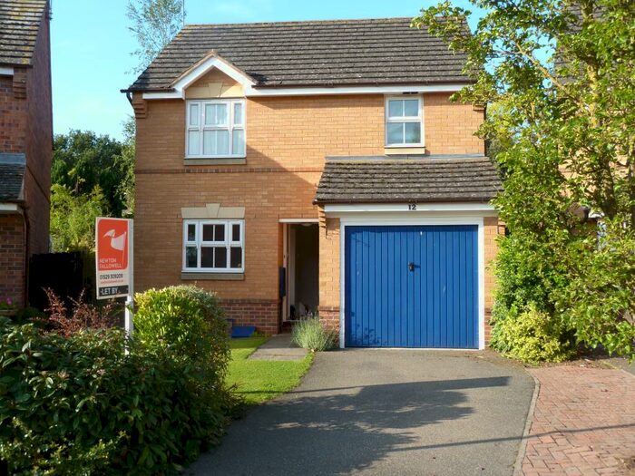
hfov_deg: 50.1
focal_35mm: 37
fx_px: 679
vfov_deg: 38.7
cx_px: 318
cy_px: 238
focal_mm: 6.1
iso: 80
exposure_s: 1/200
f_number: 4
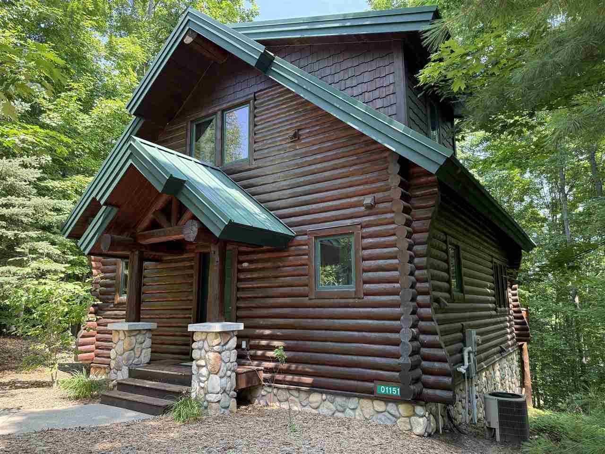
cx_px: 302
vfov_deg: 56.8
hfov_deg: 71.6
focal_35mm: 24
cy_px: 227
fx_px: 419
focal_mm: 6.76
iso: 125
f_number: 1.78
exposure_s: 1/243
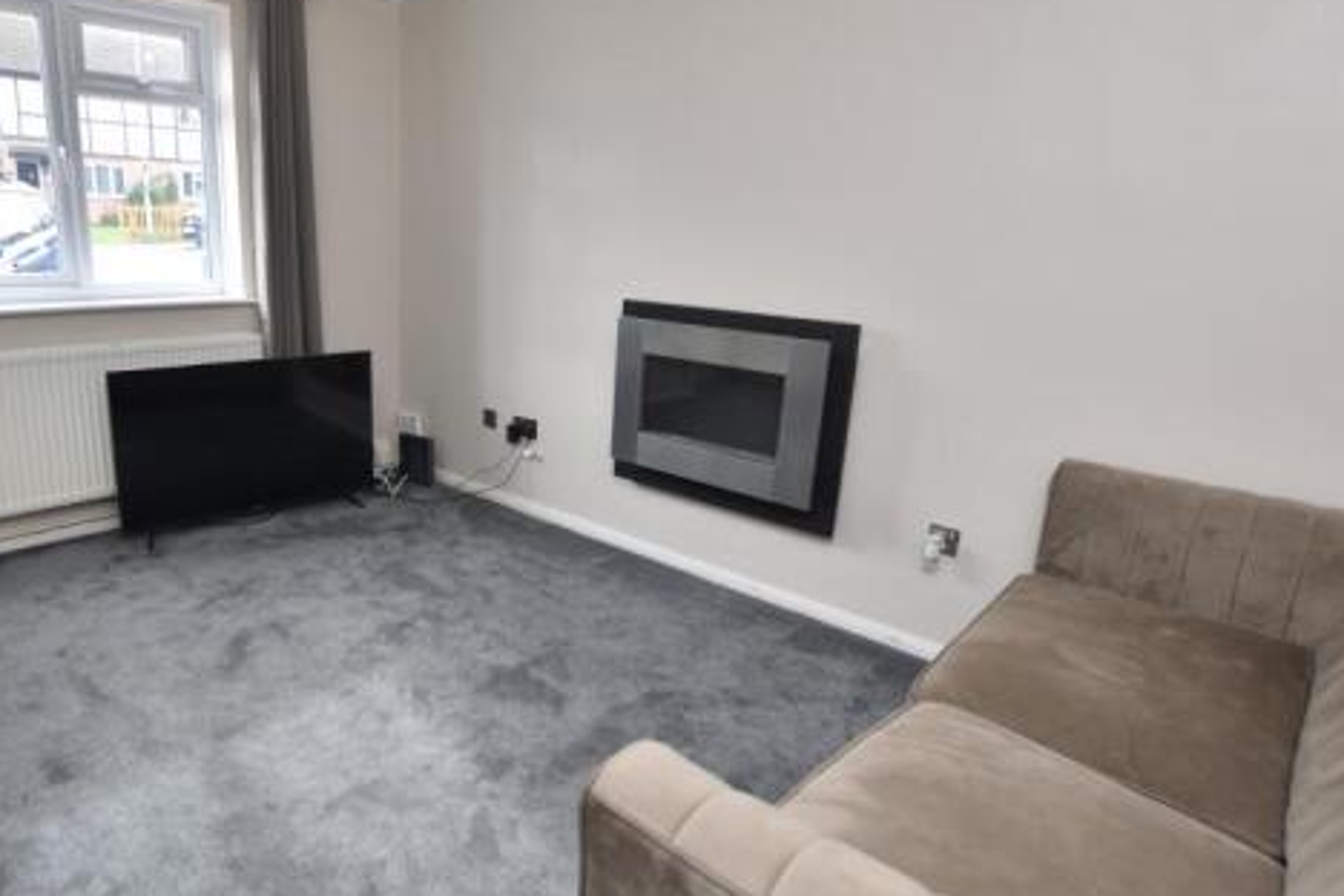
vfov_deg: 59.5
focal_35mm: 21
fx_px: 784
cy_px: 447
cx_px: 498
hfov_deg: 79.6
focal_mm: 10
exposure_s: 1/40
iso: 100
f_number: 3.5
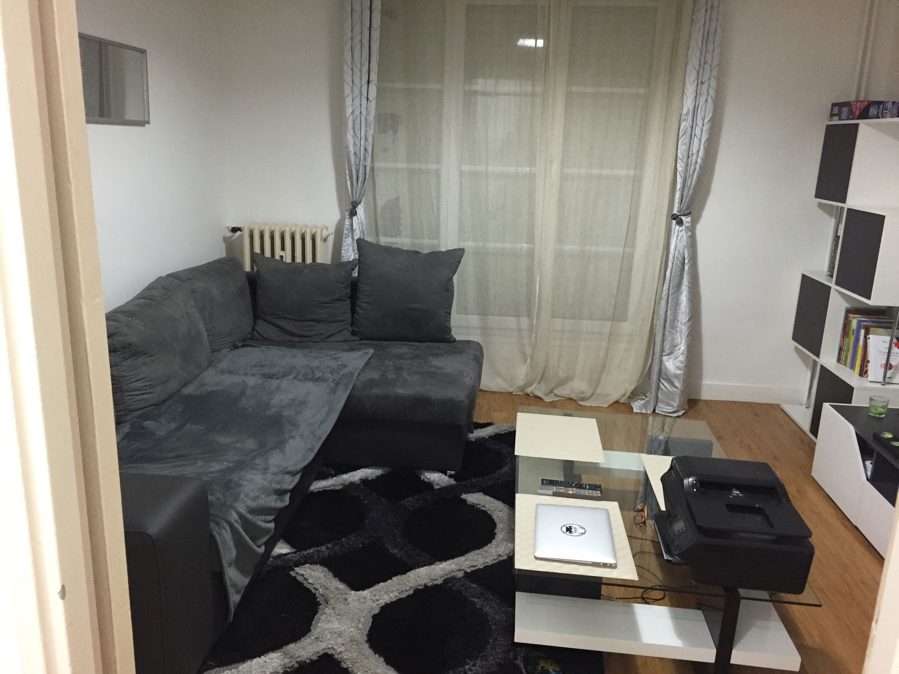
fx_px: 753
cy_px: 337
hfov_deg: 61.7
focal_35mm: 29
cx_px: 450
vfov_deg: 48.2
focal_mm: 4.15
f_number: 2.2
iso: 250
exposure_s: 1/17
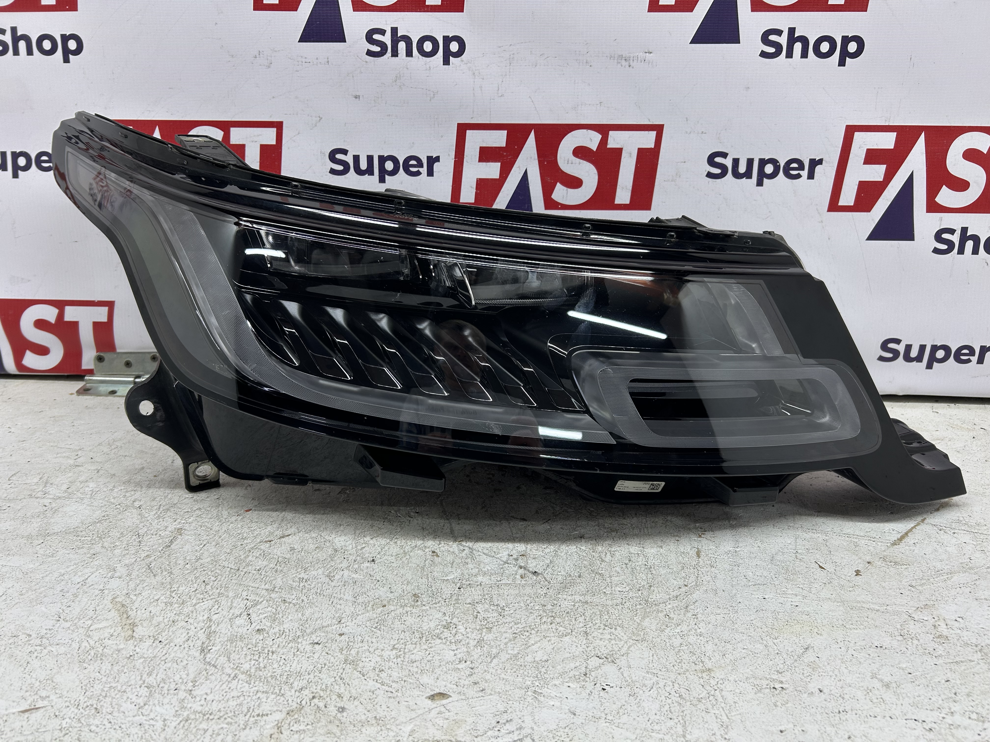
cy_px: 371
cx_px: 495
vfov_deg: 53.1
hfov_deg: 67.3
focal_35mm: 26
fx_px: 744
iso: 40
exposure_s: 1/100
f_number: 1.5
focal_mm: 5.7
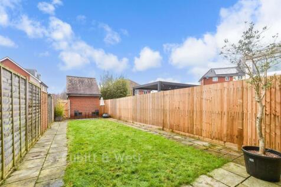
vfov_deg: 77.3
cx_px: 140
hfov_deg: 100.4
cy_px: 94
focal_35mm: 15
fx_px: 117
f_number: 8
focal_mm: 10
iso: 160
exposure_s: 1/30
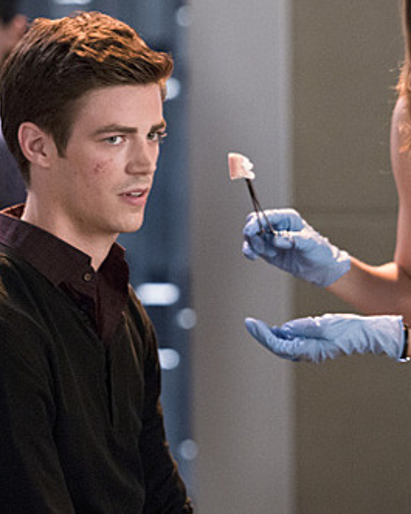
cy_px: 189
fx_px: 5380
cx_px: 118
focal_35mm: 354
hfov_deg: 4.4
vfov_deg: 5.5
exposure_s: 1/100
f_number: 2.8
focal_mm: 160
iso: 2500
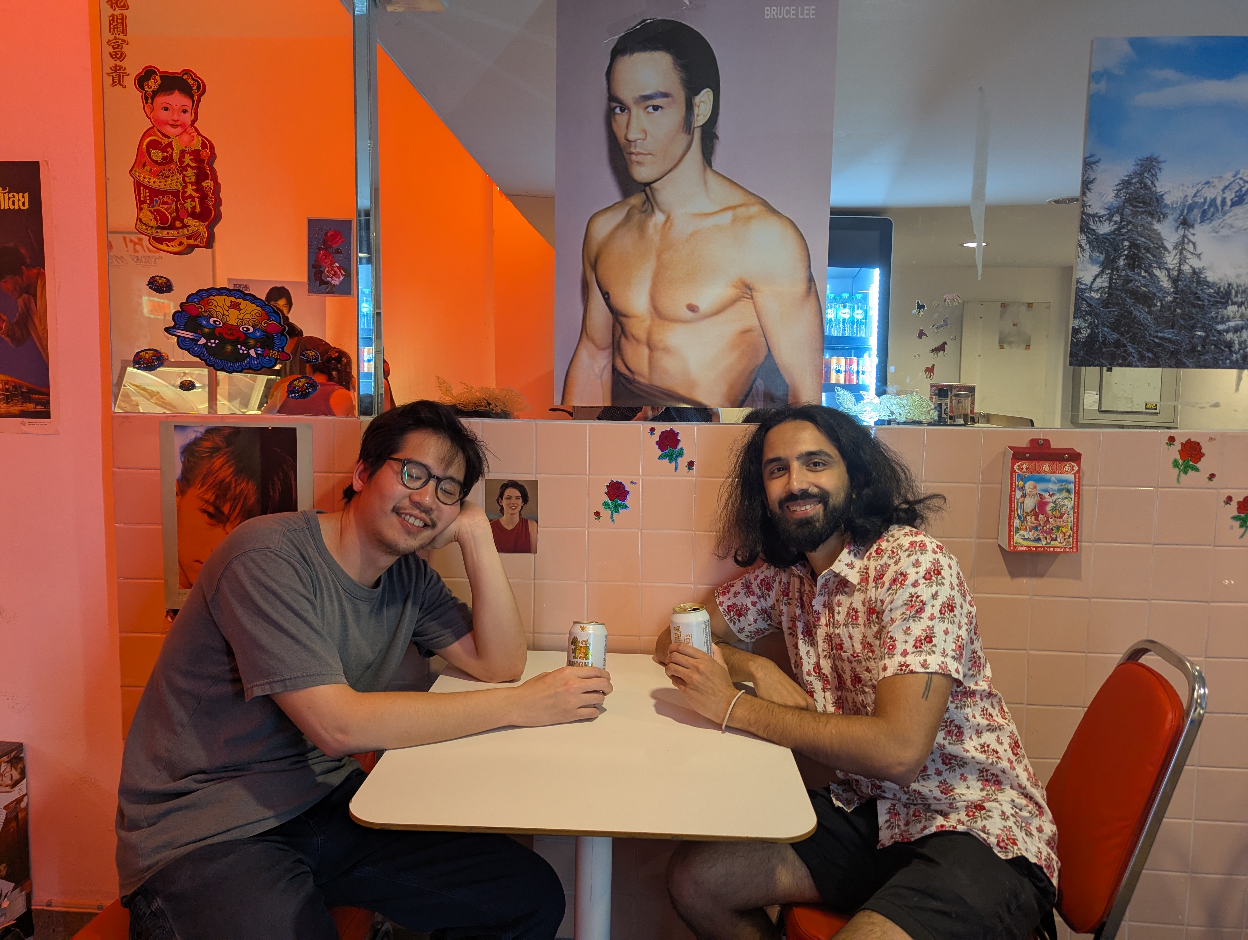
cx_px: 624
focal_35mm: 24
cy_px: 470
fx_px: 866
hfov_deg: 71.5
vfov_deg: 56.9
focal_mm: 6.81
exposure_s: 1/100
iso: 357
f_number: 1.85
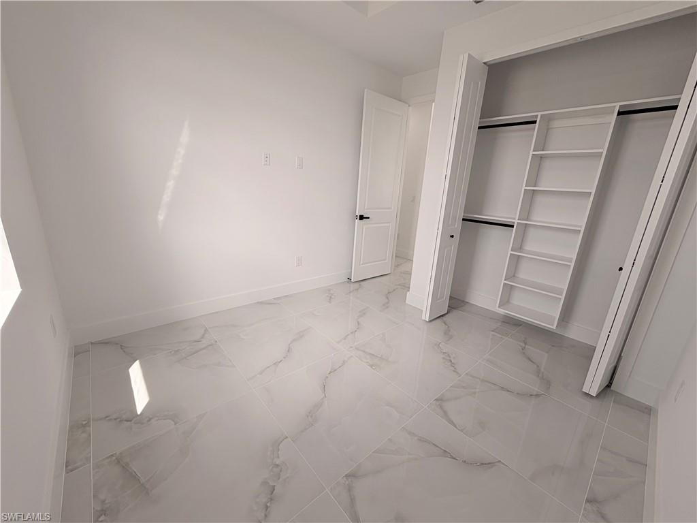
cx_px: 348
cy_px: 262
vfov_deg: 85.7
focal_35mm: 14
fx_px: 282
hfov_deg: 102.1
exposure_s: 1/121
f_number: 2.2
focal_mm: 2.22
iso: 32
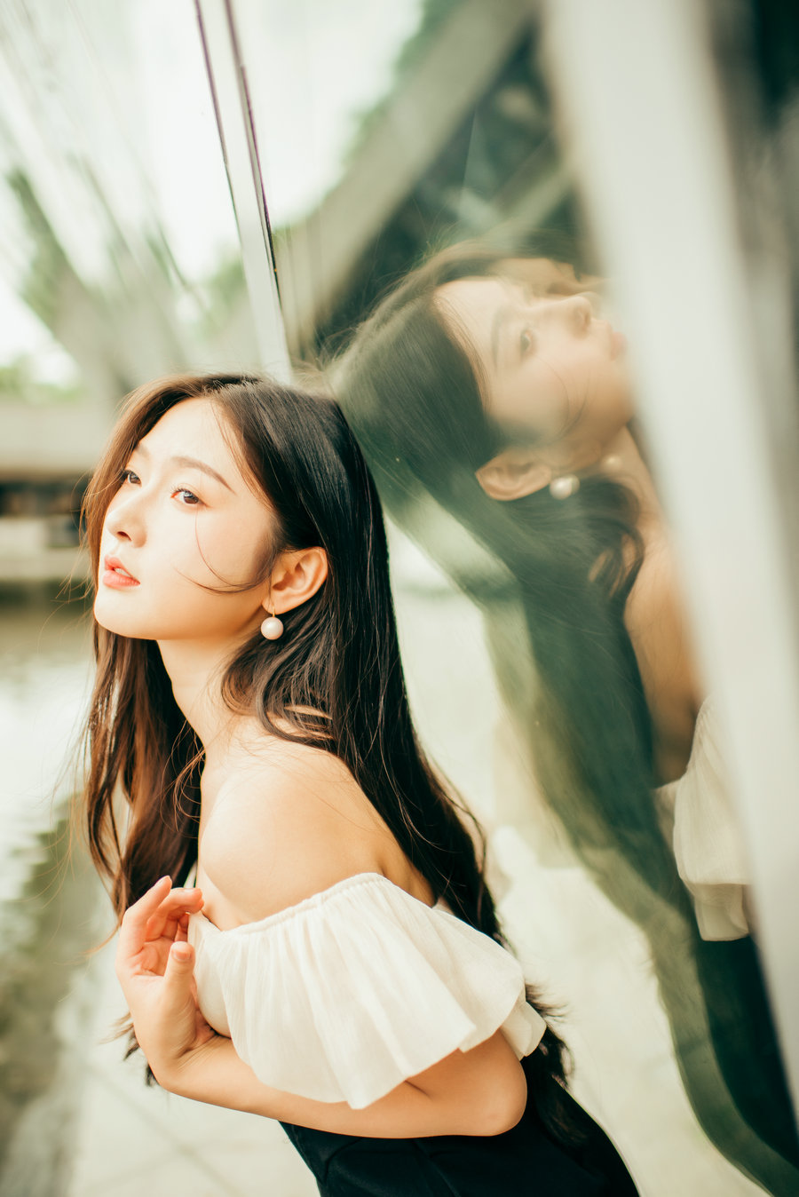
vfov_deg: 54.4
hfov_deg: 37.9
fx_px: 1164
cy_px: 598
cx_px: 400
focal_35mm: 35
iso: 200
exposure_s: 1/2000
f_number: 1.4
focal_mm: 35
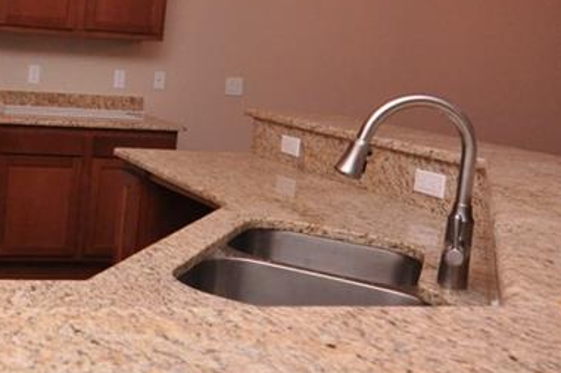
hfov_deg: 38.8
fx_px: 690
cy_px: 108
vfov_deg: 29.9
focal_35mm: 44
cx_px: -10
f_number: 5.6
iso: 1400
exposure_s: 1/60
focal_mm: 11
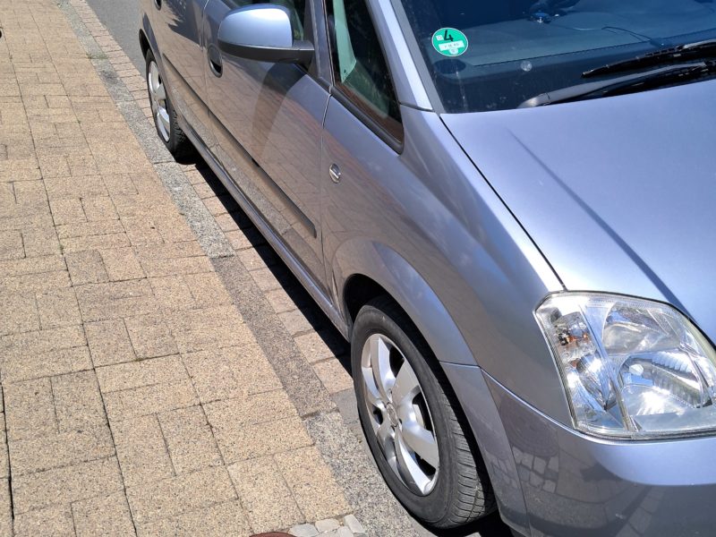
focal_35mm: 27
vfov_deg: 51.4
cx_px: 358
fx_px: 558
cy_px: 268
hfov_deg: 65.3
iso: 50
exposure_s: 1/724
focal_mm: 4
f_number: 1.8
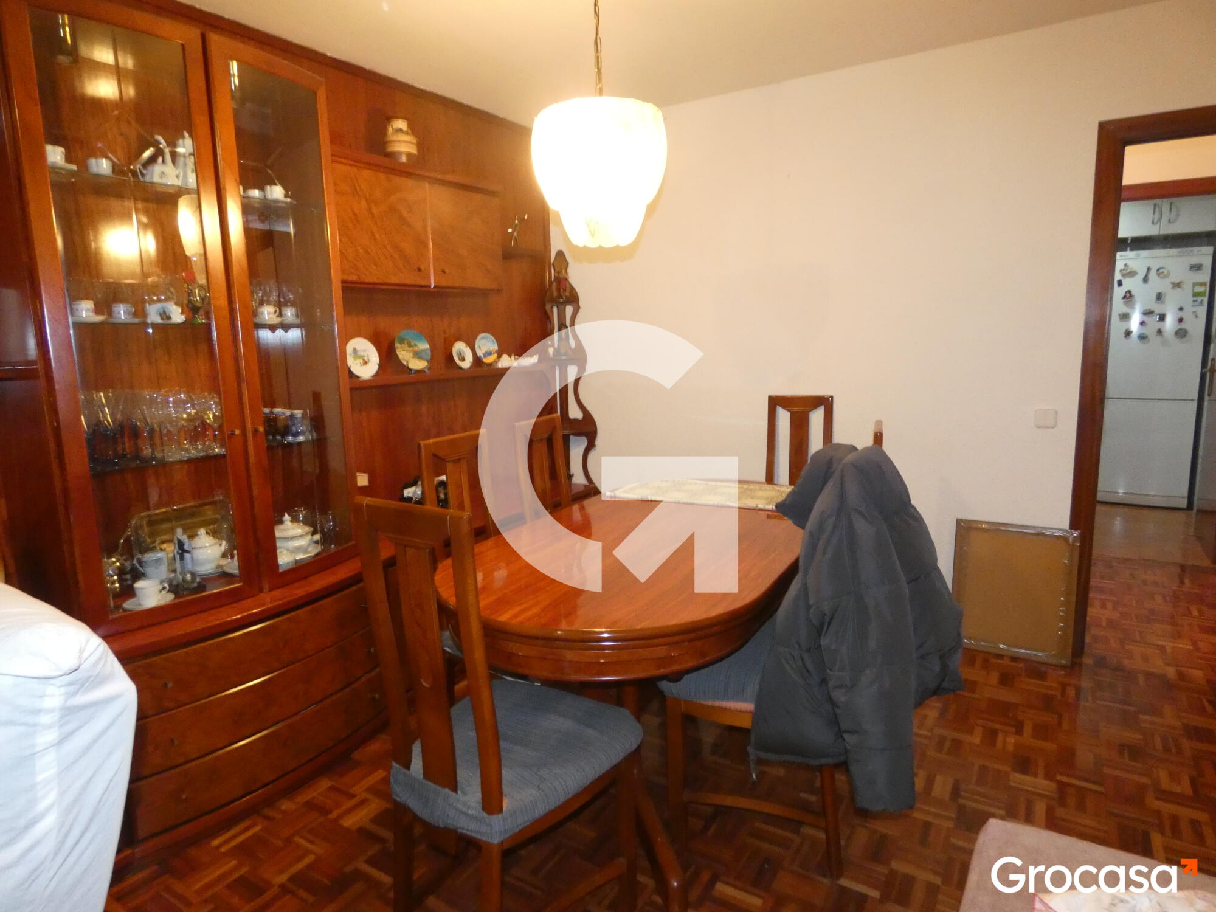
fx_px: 703
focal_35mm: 20
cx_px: 608
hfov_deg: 81.7
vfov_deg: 66.0
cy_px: 456
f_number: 2.8
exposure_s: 1/60
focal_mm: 3.6
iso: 800
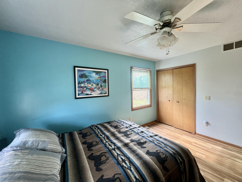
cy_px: 91
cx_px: 121
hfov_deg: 106.2
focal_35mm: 13
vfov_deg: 89.9
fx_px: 91
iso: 200
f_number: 1.8
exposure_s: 1/99
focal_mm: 1.57
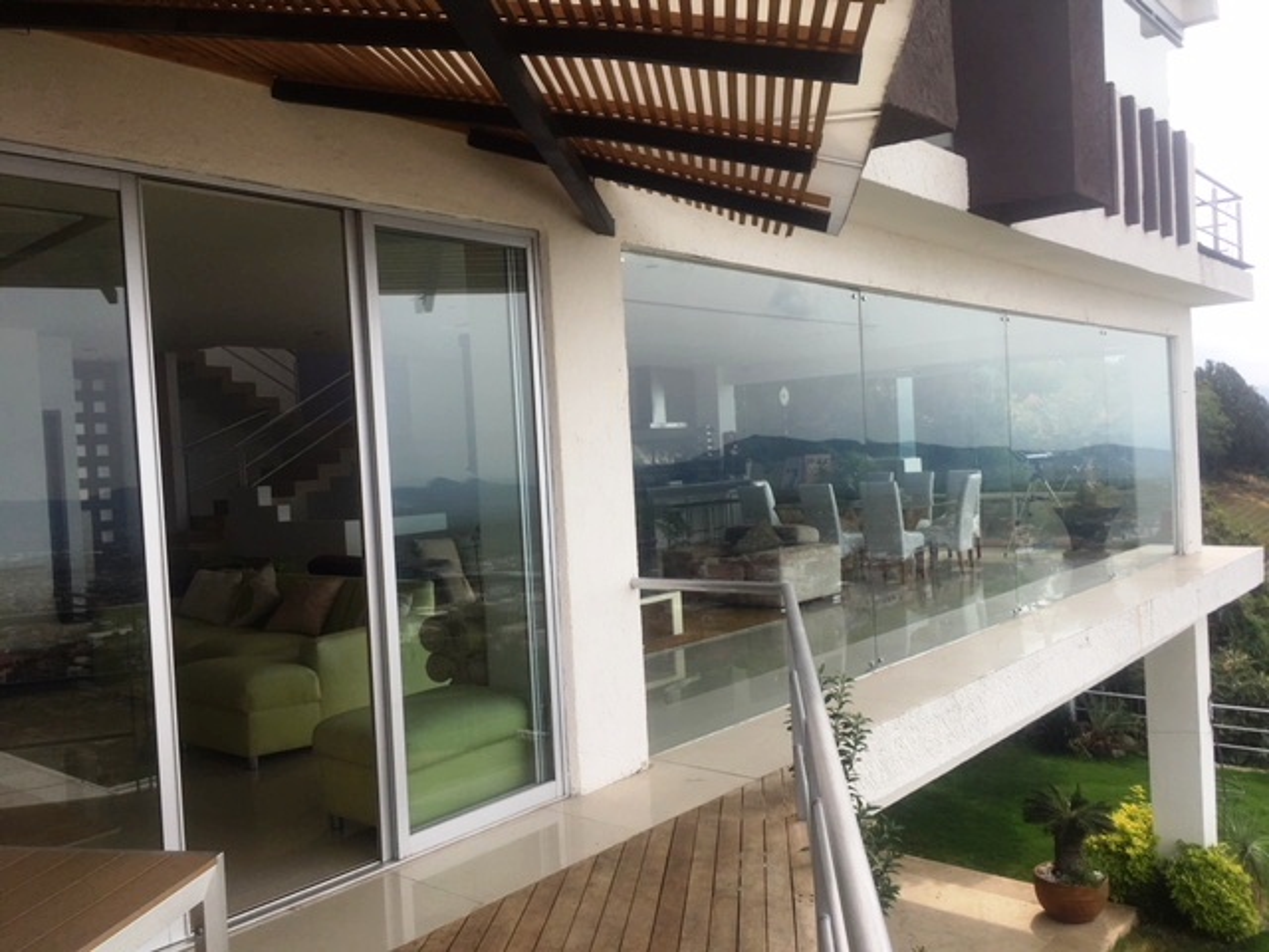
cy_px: 476
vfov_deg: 48.2
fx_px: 1063
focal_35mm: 29
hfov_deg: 61.7
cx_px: 634
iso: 25
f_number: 2.2
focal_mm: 4.15
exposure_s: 1/845
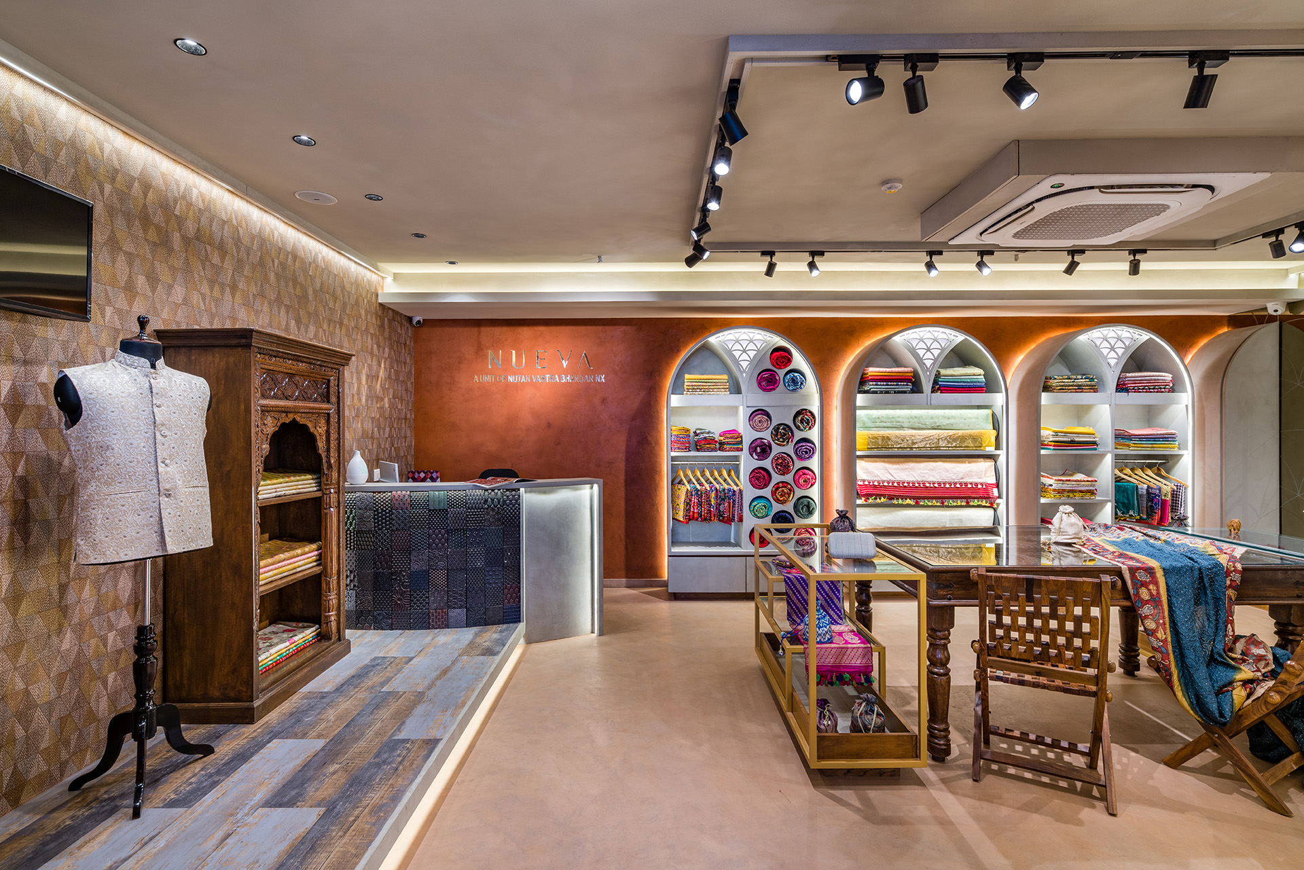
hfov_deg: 93.3
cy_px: 435
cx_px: 652
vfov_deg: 70.5
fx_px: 616
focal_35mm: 17
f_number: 9
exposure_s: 1/5
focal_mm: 17
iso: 100
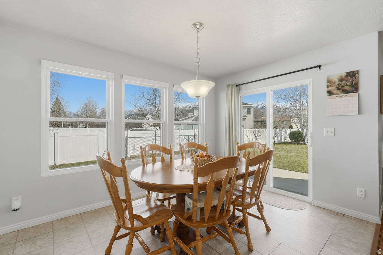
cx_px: 192
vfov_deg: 73.8
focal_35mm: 16
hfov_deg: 96.7
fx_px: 170
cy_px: 128
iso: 250
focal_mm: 16
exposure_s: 1/1000
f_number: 9
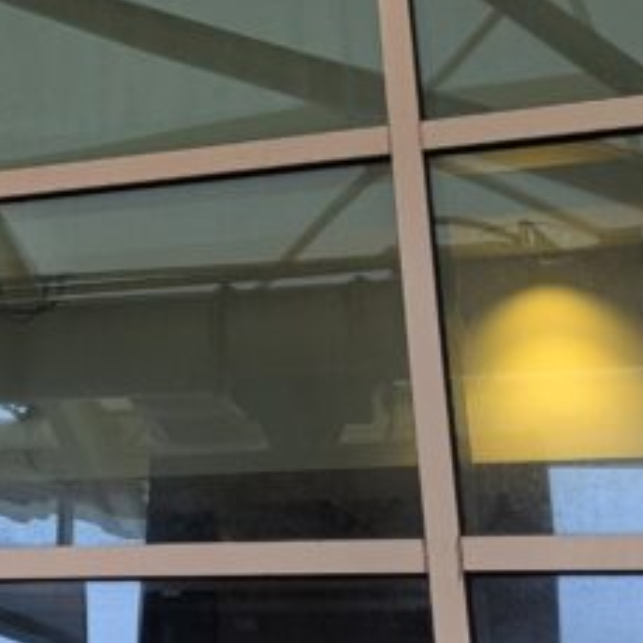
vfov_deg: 17.5
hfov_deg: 17.0
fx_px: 1996
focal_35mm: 95
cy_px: -111
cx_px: -236
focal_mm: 6.81
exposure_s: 1/100
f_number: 1.85
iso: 40
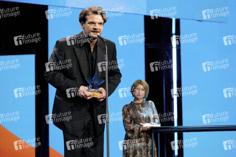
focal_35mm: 147
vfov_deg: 9.3
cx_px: 118
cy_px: 78
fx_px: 963
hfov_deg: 14.0
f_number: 2.8
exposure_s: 1/220
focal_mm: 98.2
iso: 2500
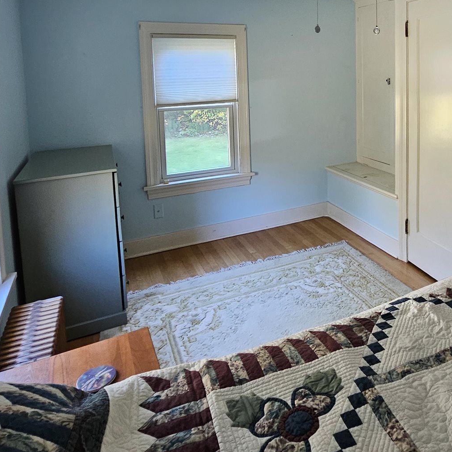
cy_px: 103
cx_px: 321
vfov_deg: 57.3
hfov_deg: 58.7
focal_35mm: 26
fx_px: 384
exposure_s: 1/40
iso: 320
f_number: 2.2
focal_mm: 2.2
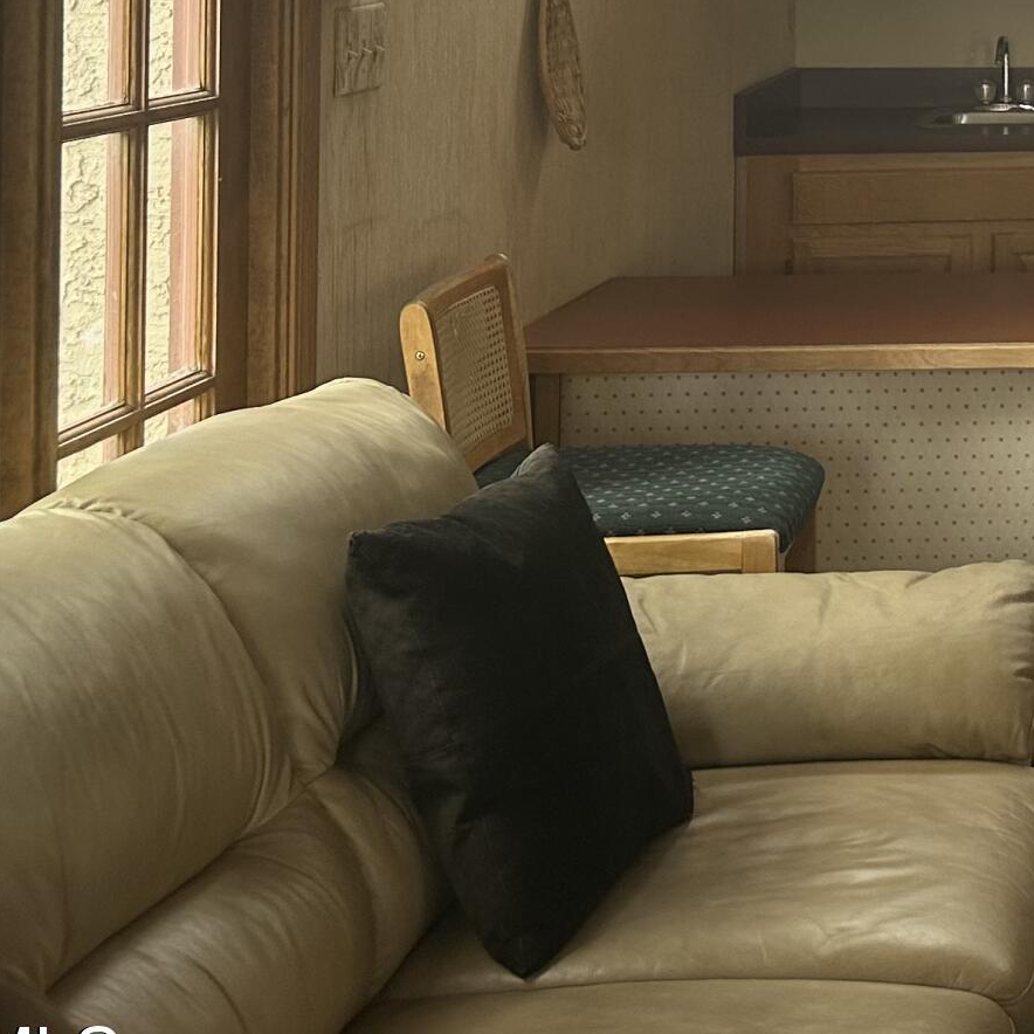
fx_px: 2433
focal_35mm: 72
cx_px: 1434
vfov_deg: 22.5
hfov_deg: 21.2
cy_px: -140
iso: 125
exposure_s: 1/121
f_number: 1.78
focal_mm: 6.86
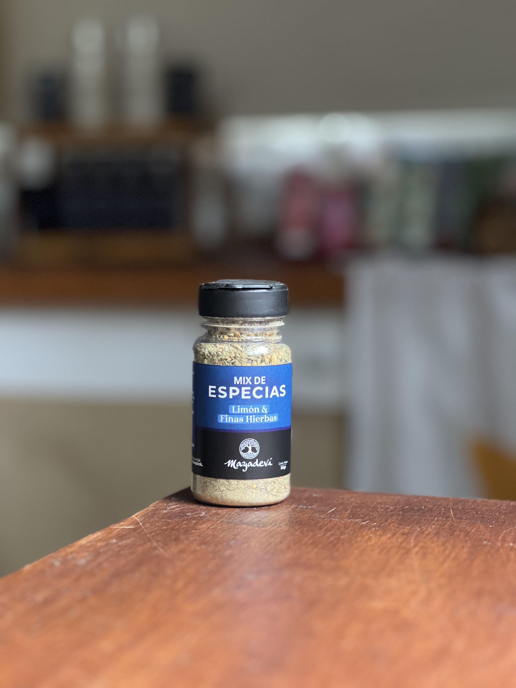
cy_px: 344
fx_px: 1530
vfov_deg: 25.3
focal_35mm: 77
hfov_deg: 19.1
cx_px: 258
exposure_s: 1/40
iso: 320
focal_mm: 9
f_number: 2.8
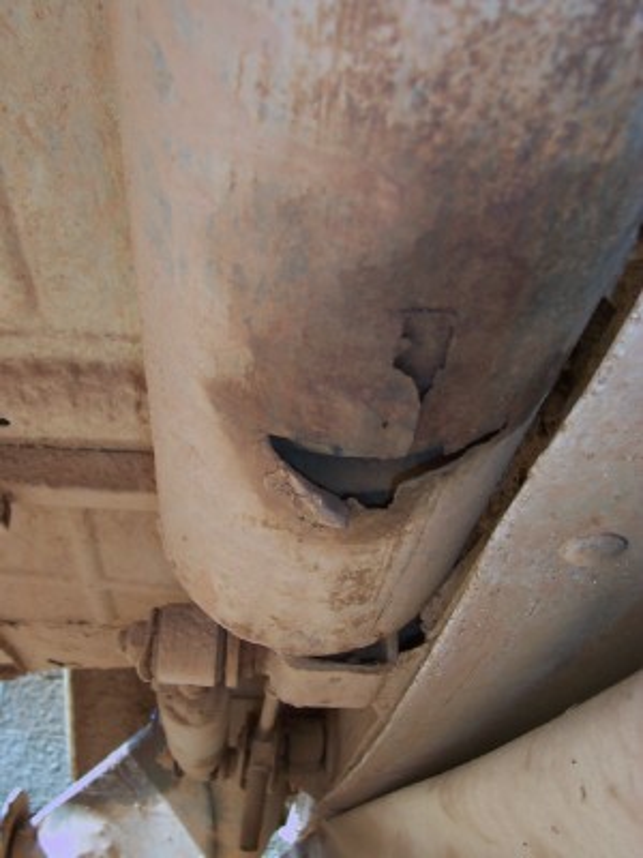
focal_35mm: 37
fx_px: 916
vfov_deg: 50.1
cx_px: 322
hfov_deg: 38.7
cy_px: 429
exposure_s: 1/60
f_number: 2.8
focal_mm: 5.6
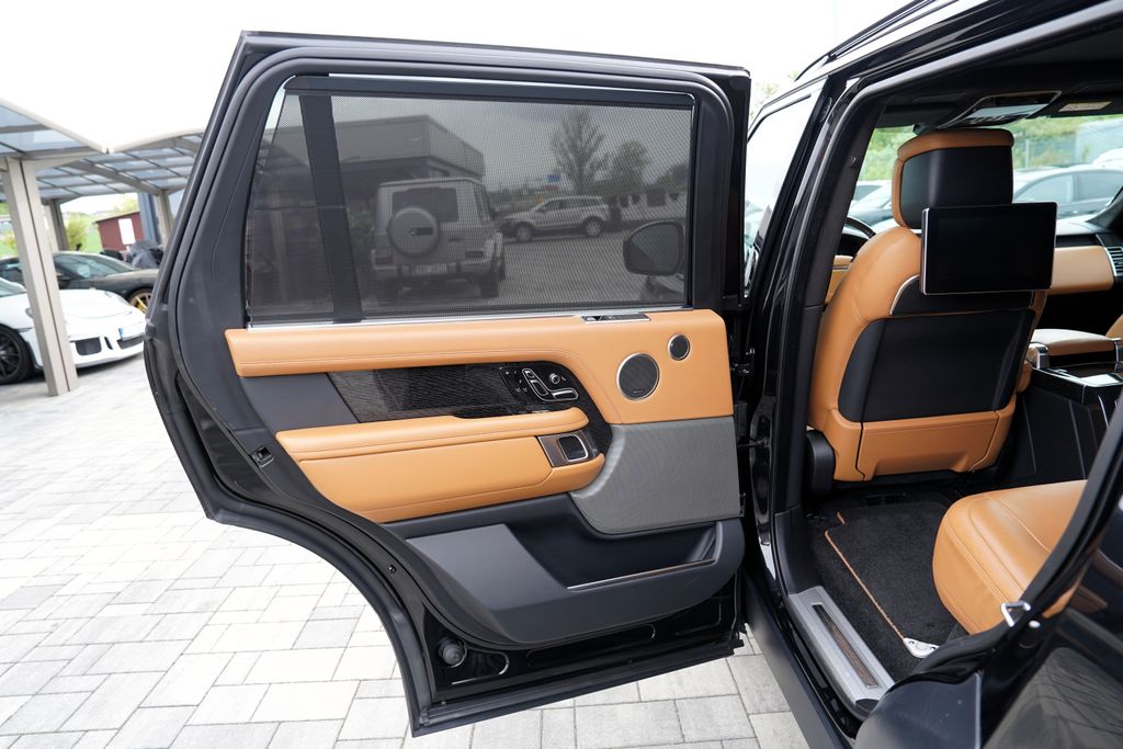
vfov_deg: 53.1
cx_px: 562
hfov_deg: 73.7
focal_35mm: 24
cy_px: 374
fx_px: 749
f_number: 4
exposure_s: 1/160
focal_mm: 24
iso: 250
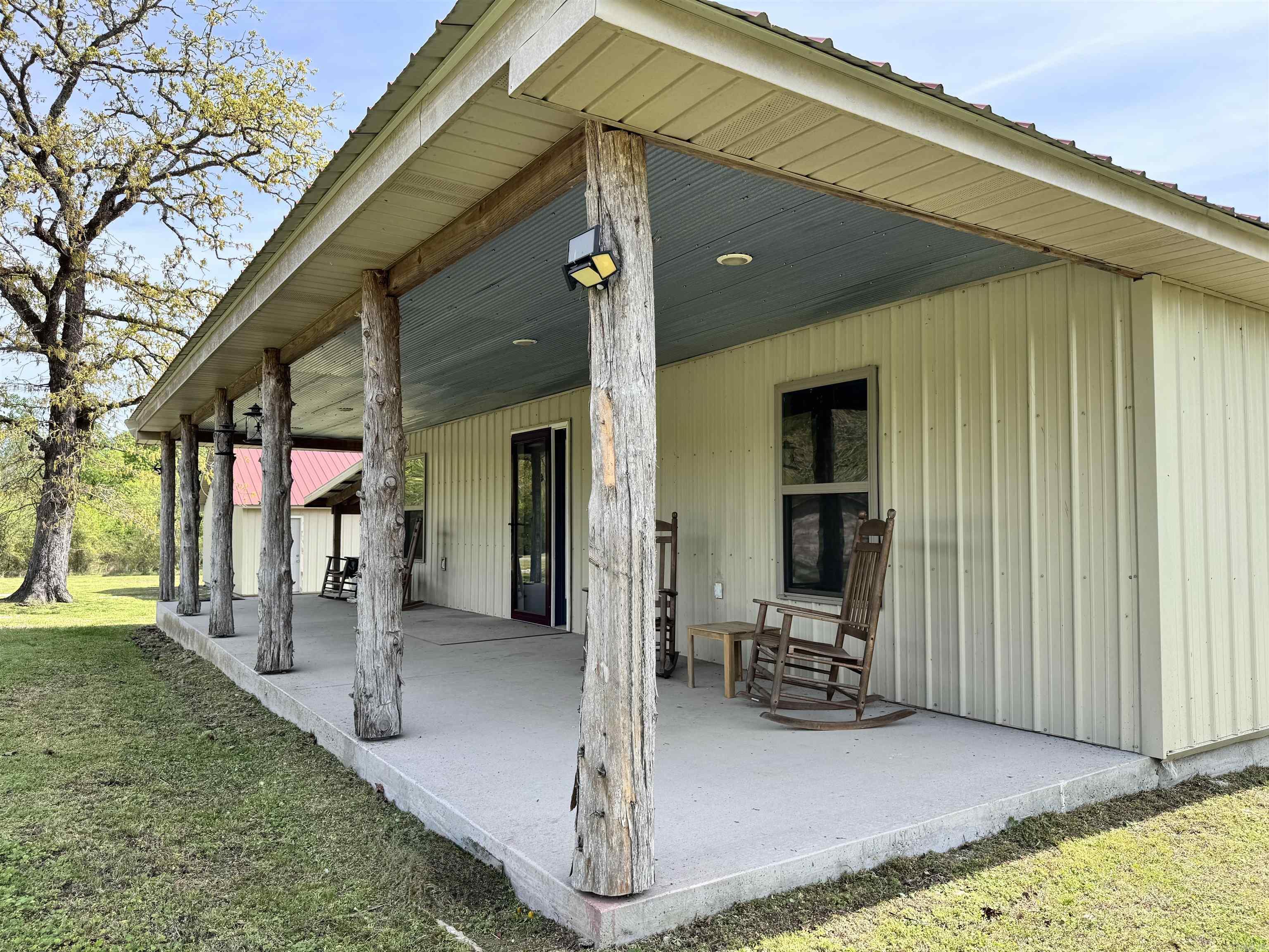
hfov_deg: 71.6
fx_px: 880
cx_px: 634
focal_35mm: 24
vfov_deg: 56.8
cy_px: 476
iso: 80
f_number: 1.78
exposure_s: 1/1560
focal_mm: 6.76
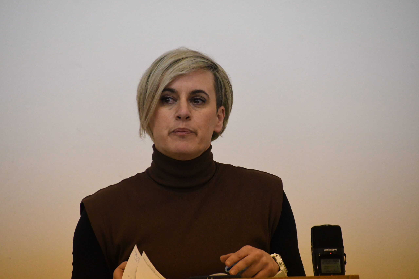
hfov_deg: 4.6
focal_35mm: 450
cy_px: 140
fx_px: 5237
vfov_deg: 3.1
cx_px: 210
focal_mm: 300
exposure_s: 1/500
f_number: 6.3
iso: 6400
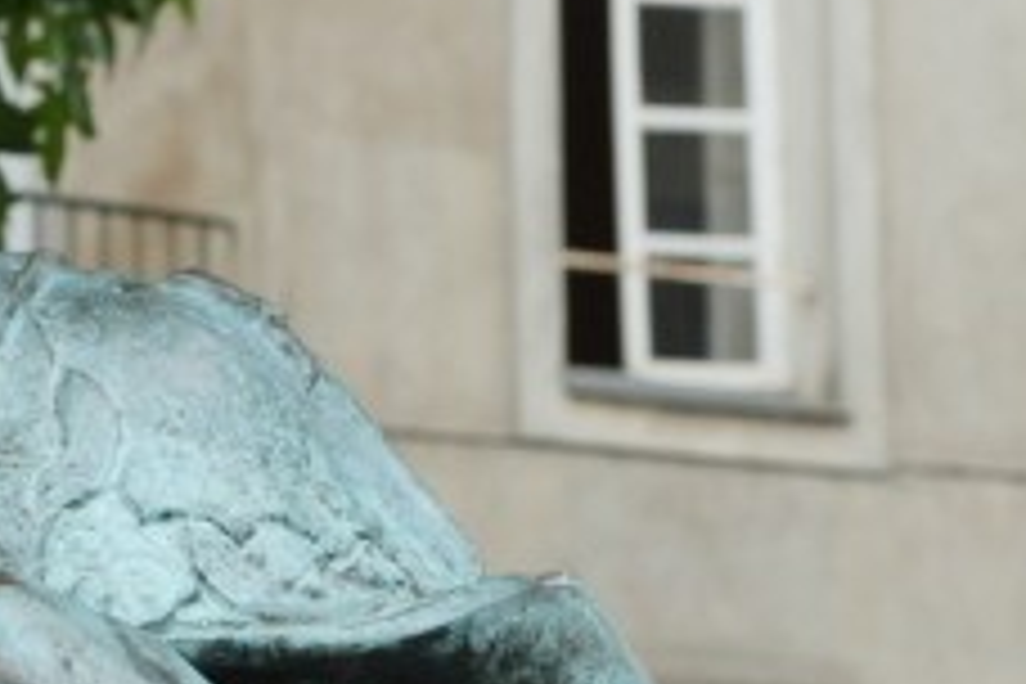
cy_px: 454
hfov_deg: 10.3
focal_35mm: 189
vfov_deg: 7.3
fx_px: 5386
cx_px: -770
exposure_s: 1/200
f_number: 4.5
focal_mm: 28
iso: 100
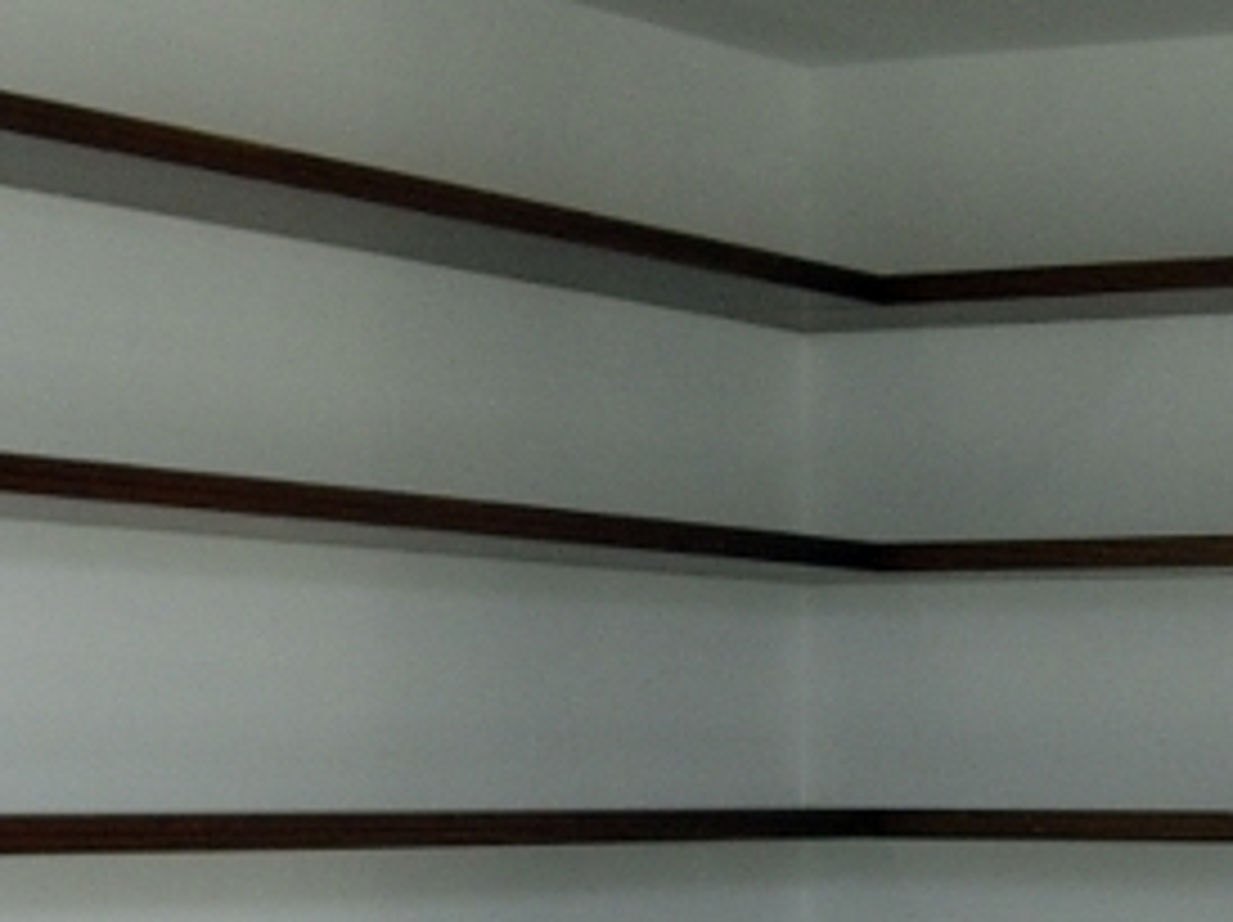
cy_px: 731
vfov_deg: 11.8
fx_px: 4449
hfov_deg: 15.7
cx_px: 1008
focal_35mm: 125
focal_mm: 7.8
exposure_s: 1/73.9
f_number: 2.8
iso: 64
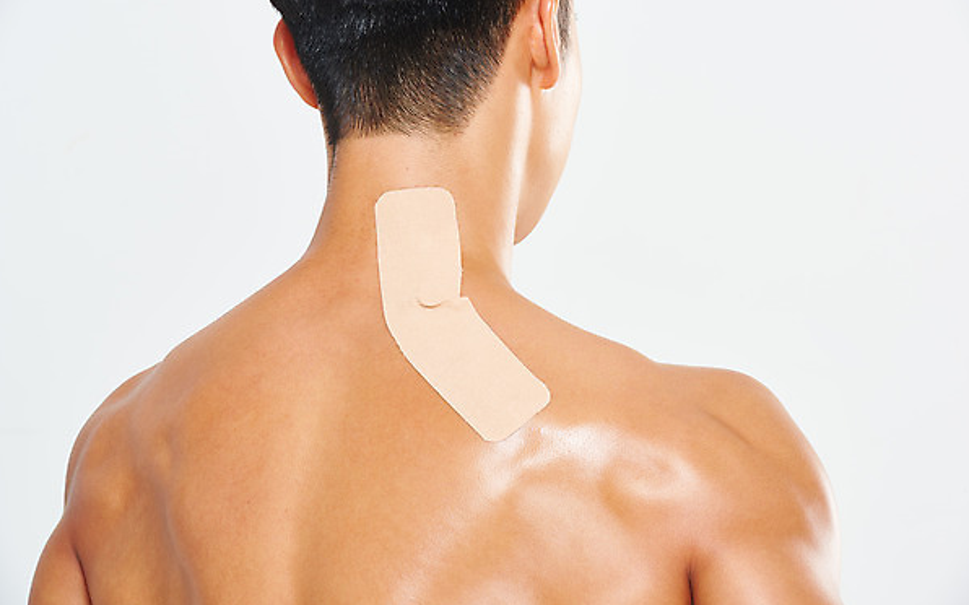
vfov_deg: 6.4
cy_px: 285
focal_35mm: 205
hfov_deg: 10.2
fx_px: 5412
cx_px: 485
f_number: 14
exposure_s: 1/125
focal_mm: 200
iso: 100
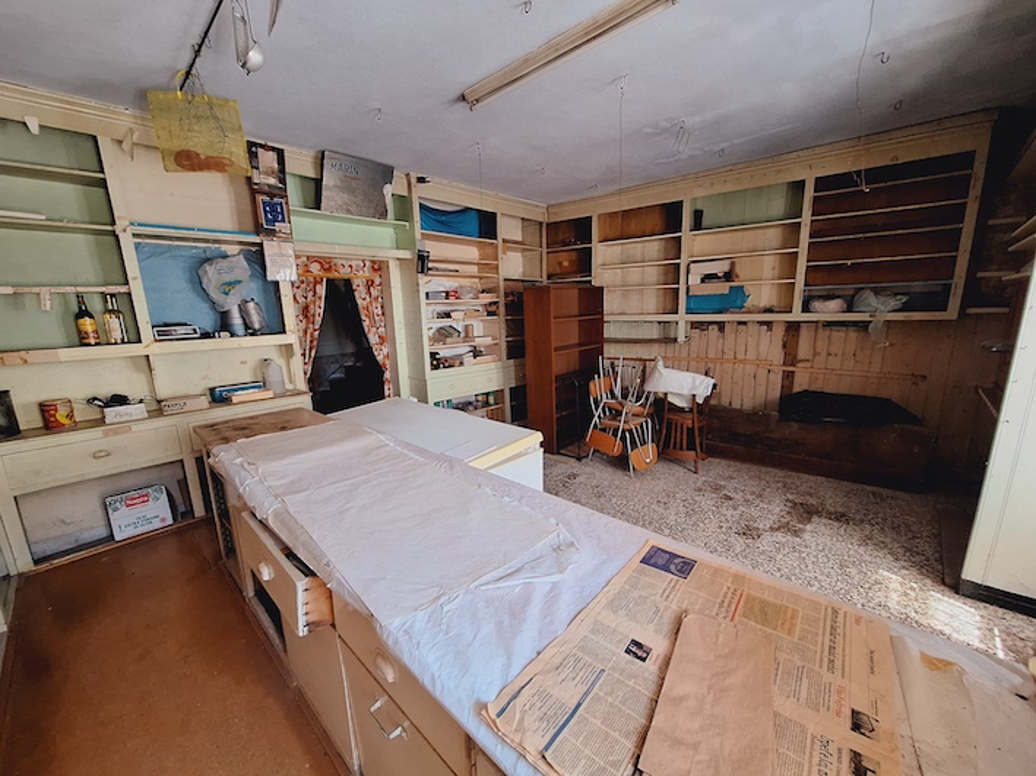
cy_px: 388
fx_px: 389
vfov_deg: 89.9
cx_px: 518
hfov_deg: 106.2
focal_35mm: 13
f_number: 2.2
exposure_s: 1/25
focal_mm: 1.74
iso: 200
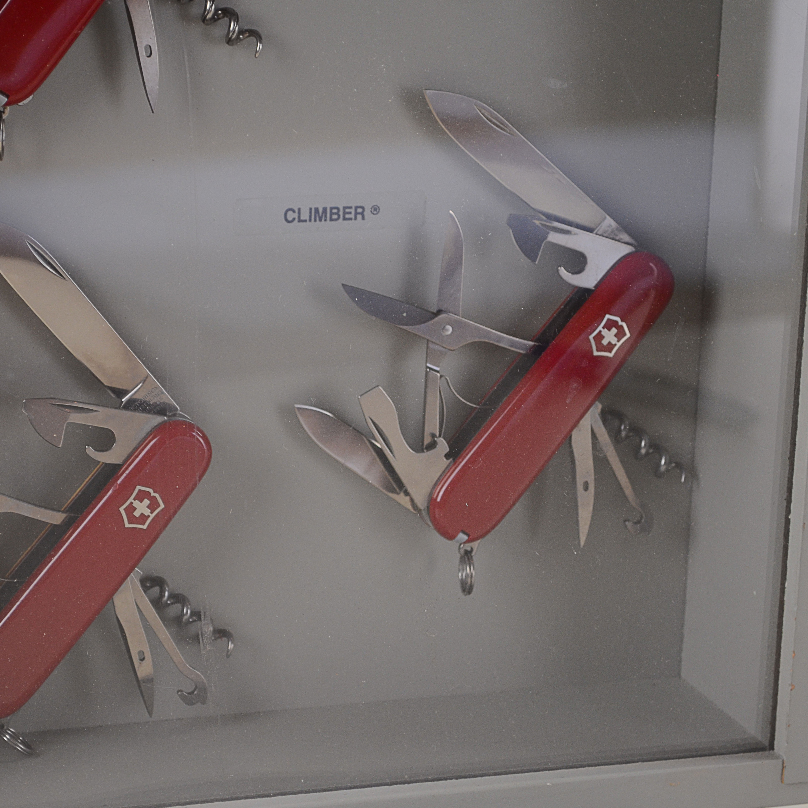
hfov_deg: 16.3
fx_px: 2816
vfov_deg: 16.3
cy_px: 401
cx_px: 242
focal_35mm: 107
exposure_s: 1/80
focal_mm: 55
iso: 640
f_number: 6.3
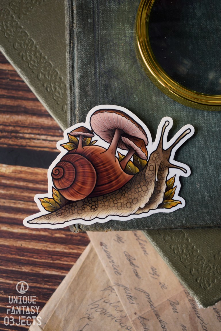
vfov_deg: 35.1
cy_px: 166
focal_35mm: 57
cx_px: 110
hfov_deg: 23.8
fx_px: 525
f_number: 4.8
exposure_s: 1/60
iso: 500
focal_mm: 38
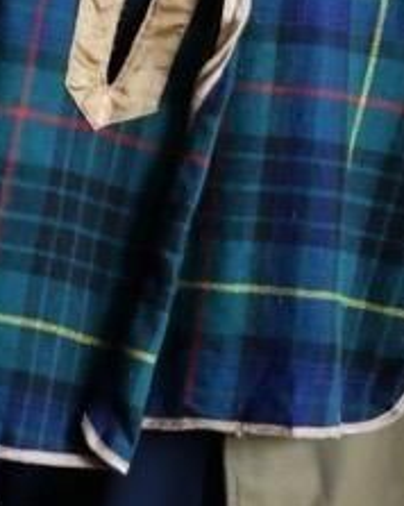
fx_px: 5148
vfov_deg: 5.5
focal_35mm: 344
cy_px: -389
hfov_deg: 4.5
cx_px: 384
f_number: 3.9
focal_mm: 46
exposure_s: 1/100
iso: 1250
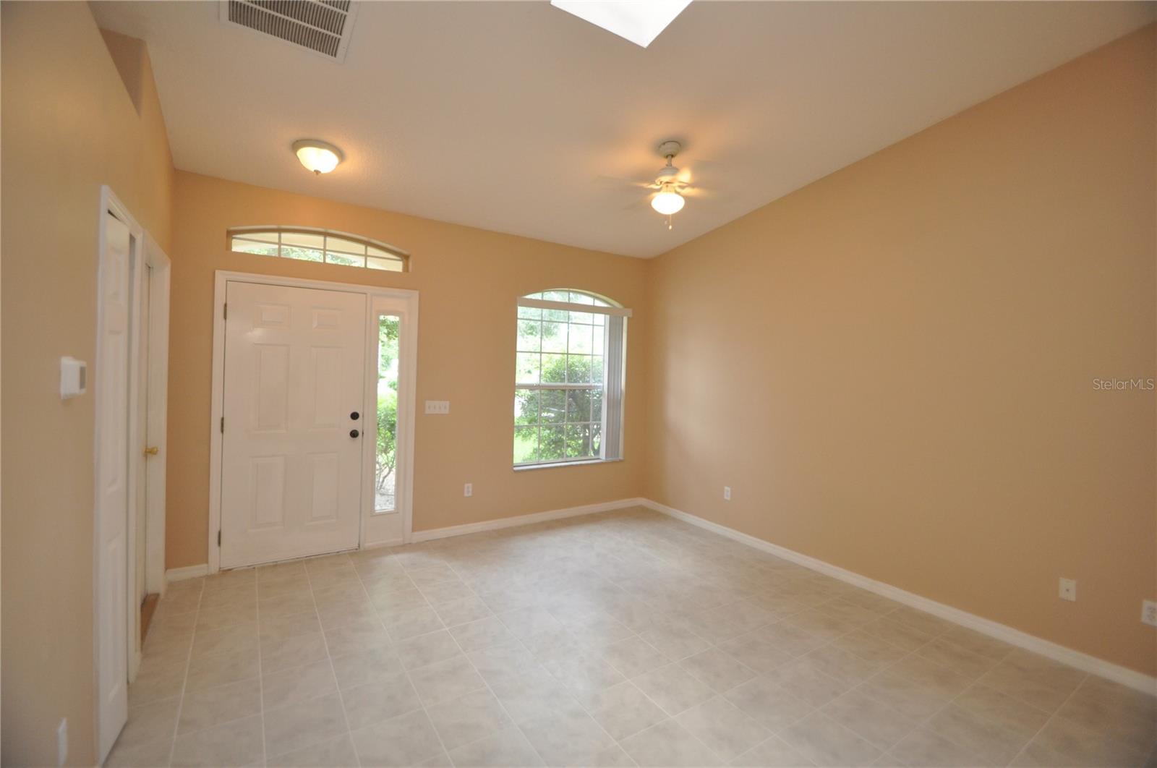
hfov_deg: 100.5
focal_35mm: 15
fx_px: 481
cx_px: 578
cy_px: 384
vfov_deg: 77.2
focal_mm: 10
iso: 640
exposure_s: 1/60
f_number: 4
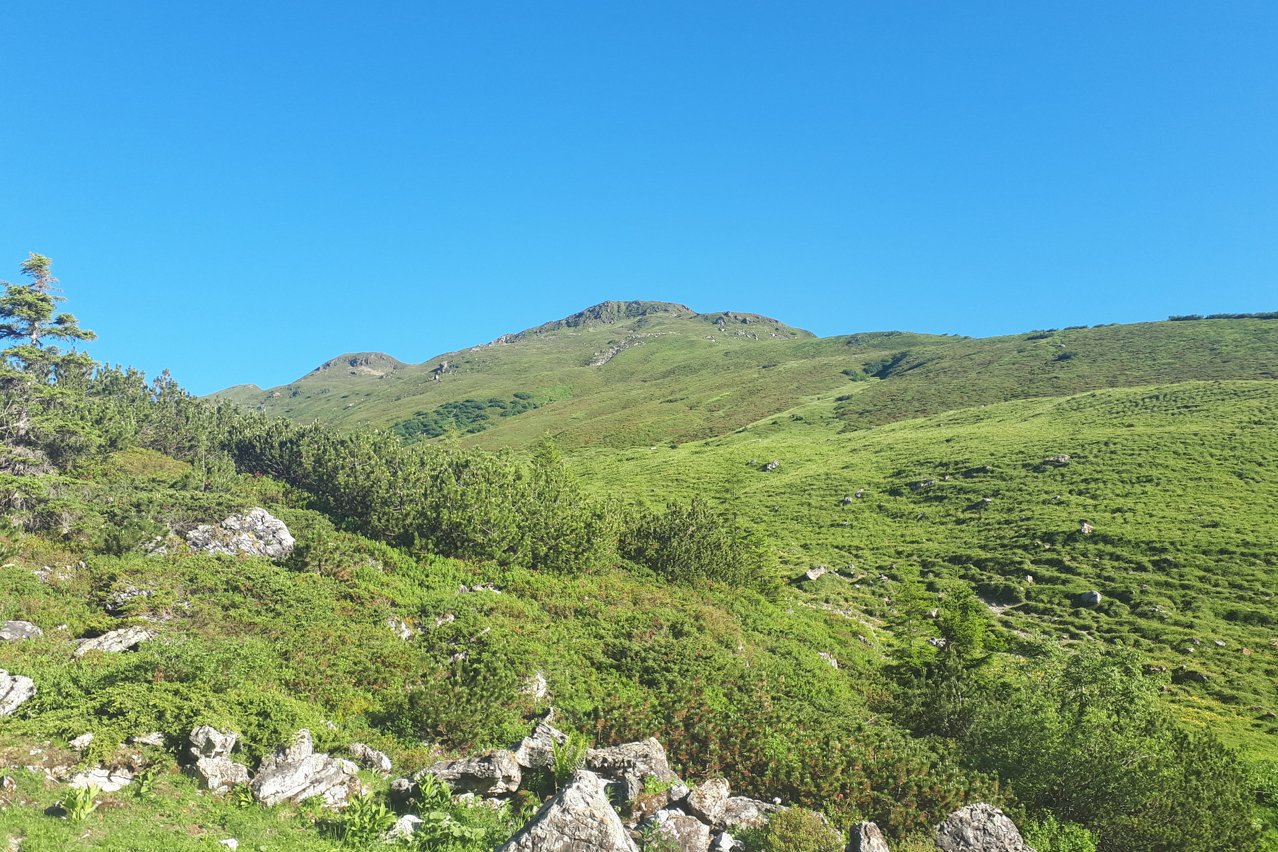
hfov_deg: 63.7
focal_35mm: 29
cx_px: 642
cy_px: 405
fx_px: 1029
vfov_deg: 44.9
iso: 40
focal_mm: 3.6
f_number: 1.9
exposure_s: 1/471
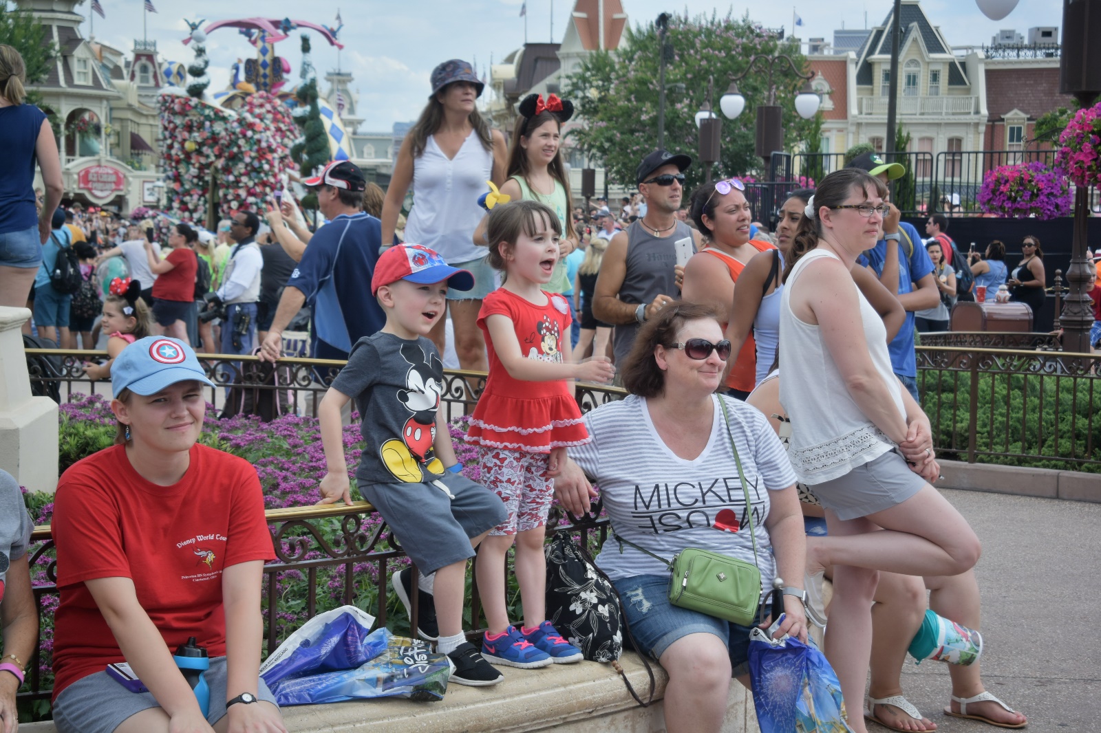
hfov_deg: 25.1
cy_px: 366
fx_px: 2477
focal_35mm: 81
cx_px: 550
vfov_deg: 16.8
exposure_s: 1/500
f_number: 5.6
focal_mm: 30
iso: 200
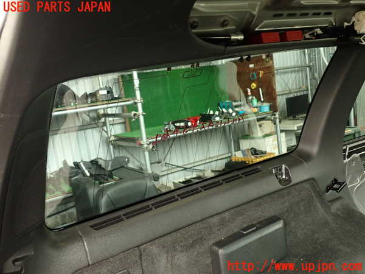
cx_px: 182
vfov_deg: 44.2
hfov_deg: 56.8
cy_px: 137
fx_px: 337
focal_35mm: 32
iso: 250
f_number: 2.4
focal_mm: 5.79
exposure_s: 1/30
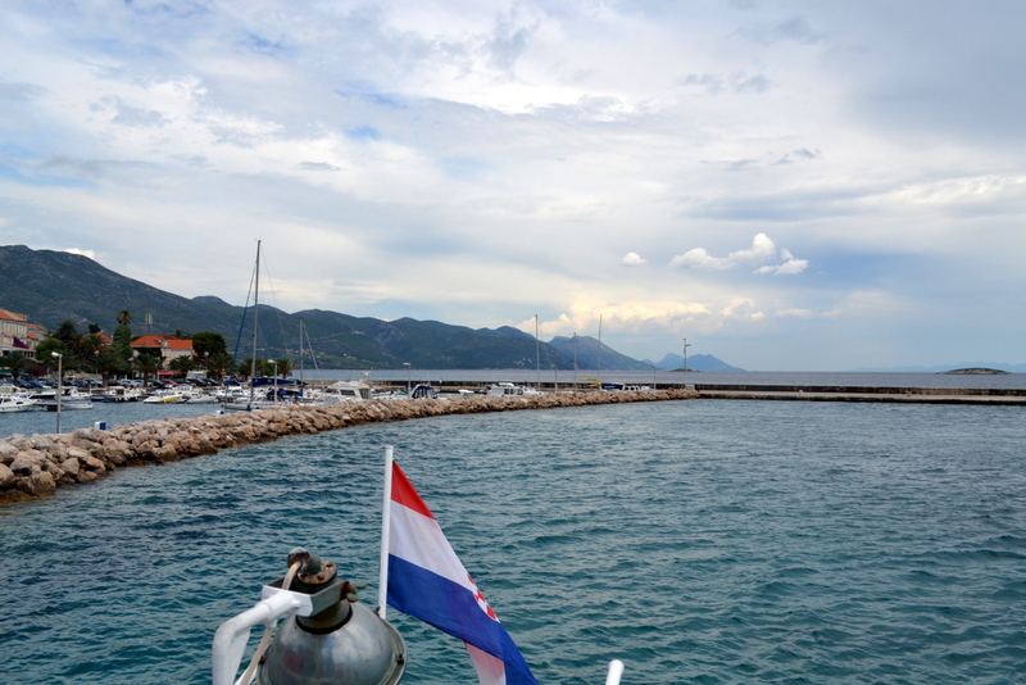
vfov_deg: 40.0
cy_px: 342
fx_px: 941
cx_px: 513
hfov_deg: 57.2
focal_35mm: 33
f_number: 8
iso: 100
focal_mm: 22
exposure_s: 1/250
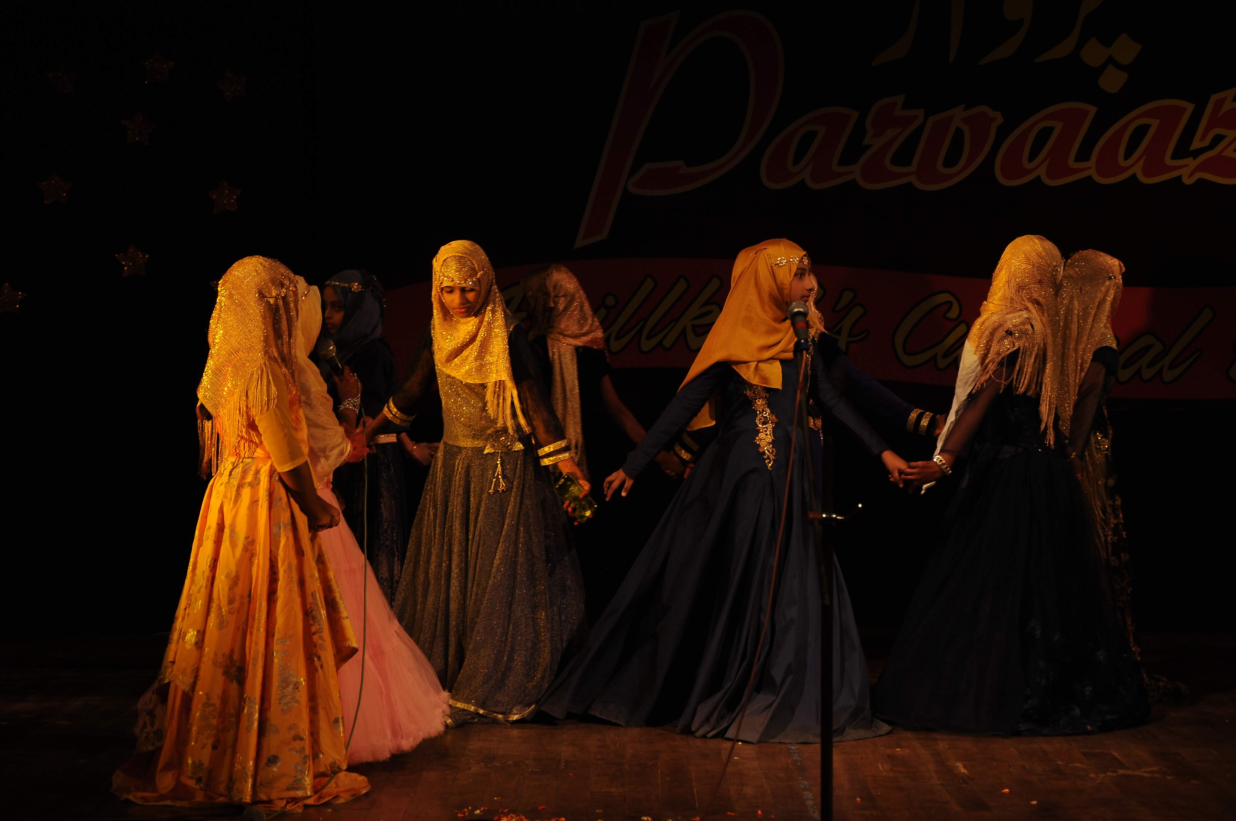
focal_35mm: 99
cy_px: 410
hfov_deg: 20.6
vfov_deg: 13.8
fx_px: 3395
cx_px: 618
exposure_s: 1/125
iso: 320
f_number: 5.3
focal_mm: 66
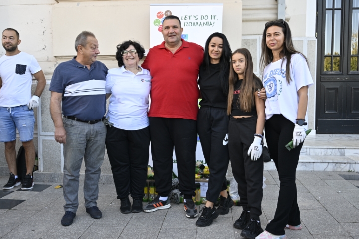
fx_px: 344
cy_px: 120
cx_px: 180
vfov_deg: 38.4
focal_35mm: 34
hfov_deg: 55.1
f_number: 4
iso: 280
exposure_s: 1/250
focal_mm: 34.5
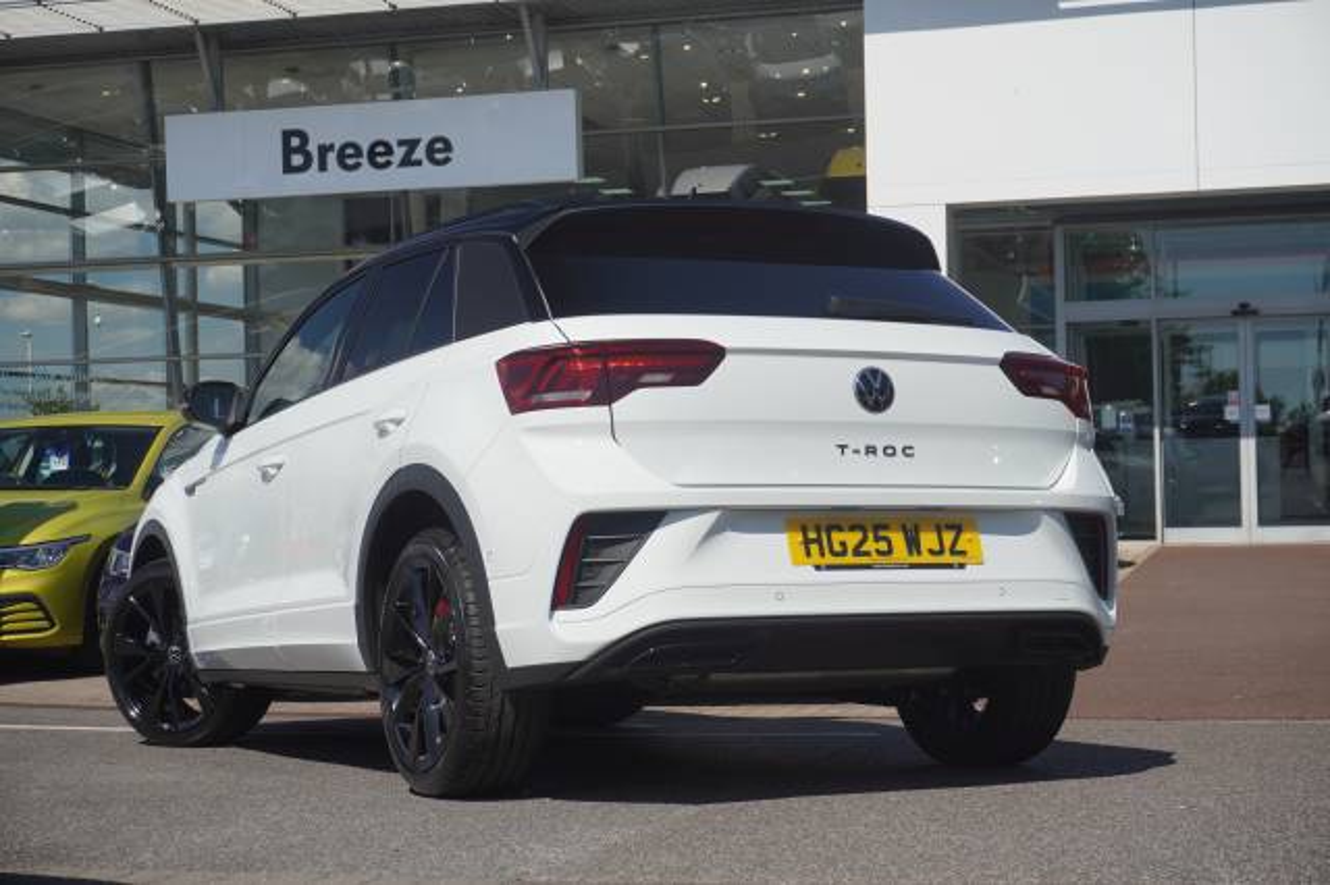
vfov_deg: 22.1
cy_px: 442
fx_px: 2271
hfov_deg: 32.6
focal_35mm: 62
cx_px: 665
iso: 100
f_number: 8
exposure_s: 1/250
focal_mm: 41
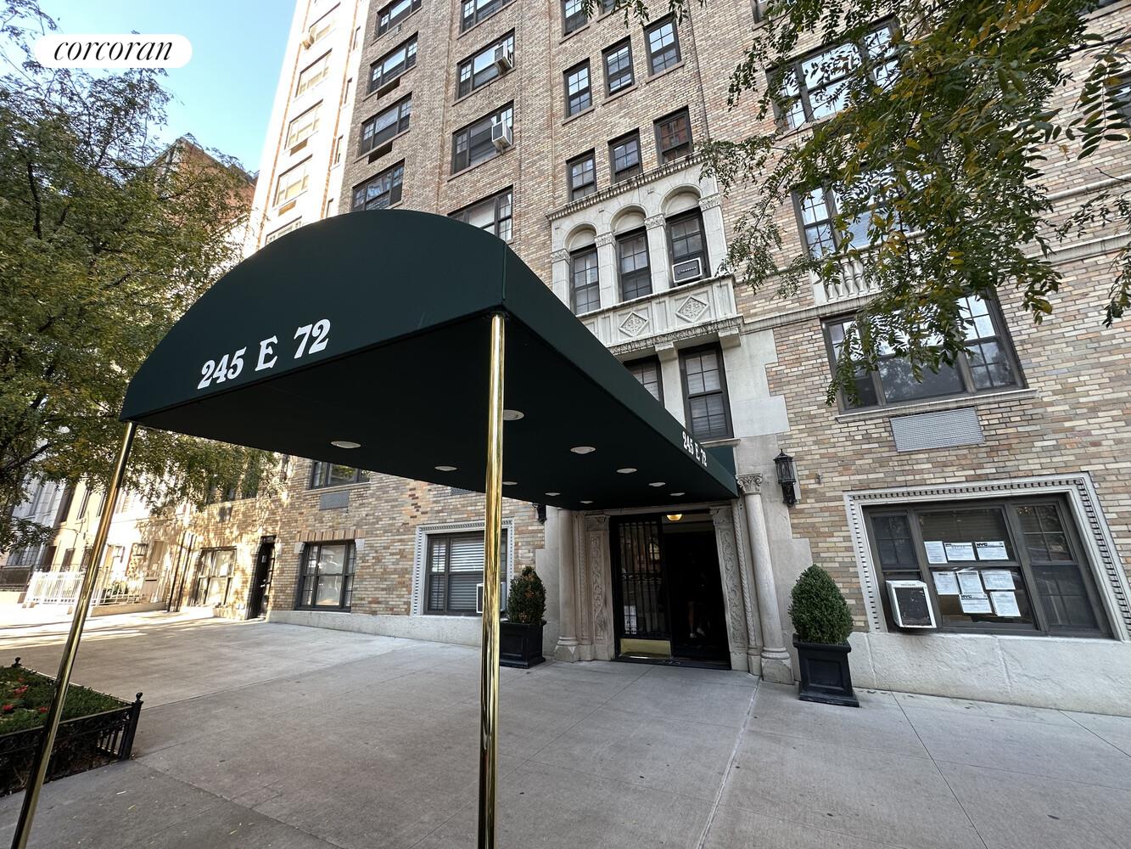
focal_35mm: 14
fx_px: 457
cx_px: 566
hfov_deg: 102.1
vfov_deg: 85.7
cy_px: 424
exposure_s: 1/99
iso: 50
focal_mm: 2.22
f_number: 2.2
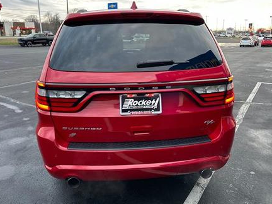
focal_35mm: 28
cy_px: 91
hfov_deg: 63.4
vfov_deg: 49.7
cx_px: 141
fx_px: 220
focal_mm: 6.86
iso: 250
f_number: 1.78
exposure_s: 1/114
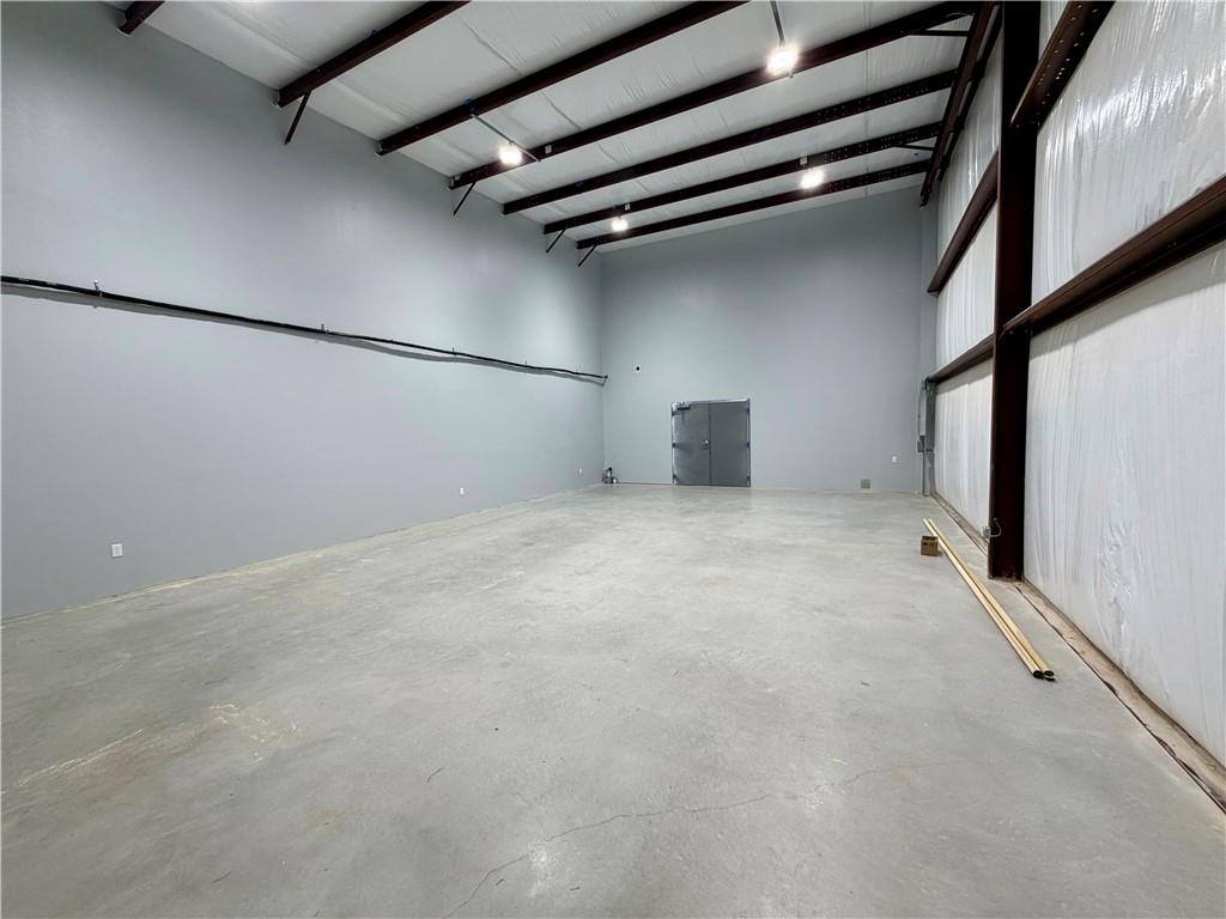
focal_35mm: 14
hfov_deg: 102.1
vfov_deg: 85.7
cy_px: 460
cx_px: 613
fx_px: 496
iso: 80
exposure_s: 1/120
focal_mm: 2.22
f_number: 2.2
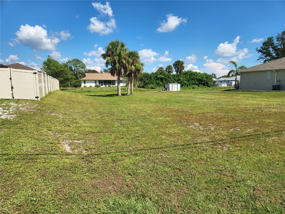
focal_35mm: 23
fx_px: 189
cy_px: 107
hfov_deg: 73.9
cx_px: 142
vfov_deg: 58.9
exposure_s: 1/1414
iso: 20
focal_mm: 5.4
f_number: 1.8
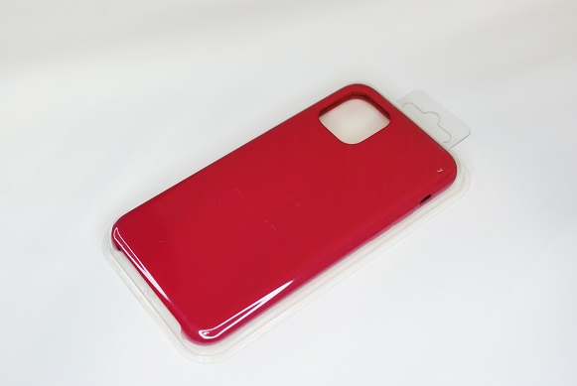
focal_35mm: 52
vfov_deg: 25.8
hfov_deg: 37.8
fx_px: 843
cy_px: 193
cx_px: 288
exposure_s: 1/160
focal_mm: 35
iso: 1600
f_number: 5.6
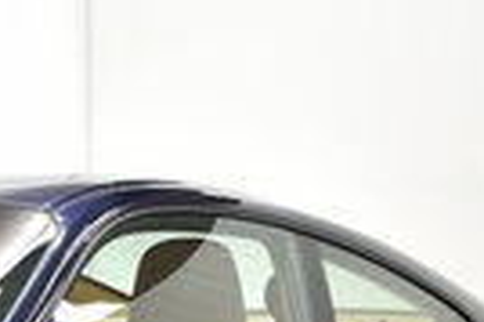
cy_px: 548
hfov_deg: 11.3
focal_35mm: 173
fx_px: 2323
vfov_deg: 7.7
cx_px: -293
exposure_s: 1/10
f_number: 4.2
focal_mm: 28
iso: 100
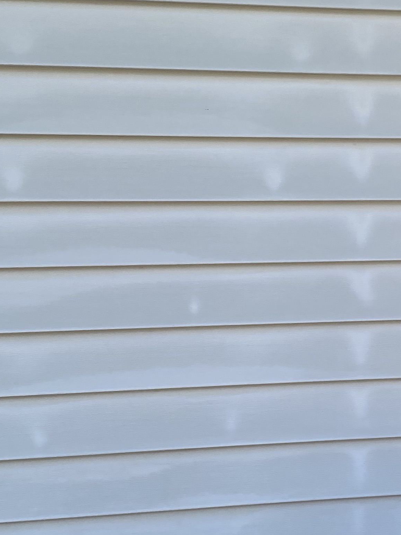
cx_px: 333
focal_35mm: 68
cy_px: 277
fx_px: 1051
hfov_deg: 21.3
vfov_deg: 28.6
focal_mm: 4.25
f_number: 1.8
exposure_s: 1/620
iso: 32
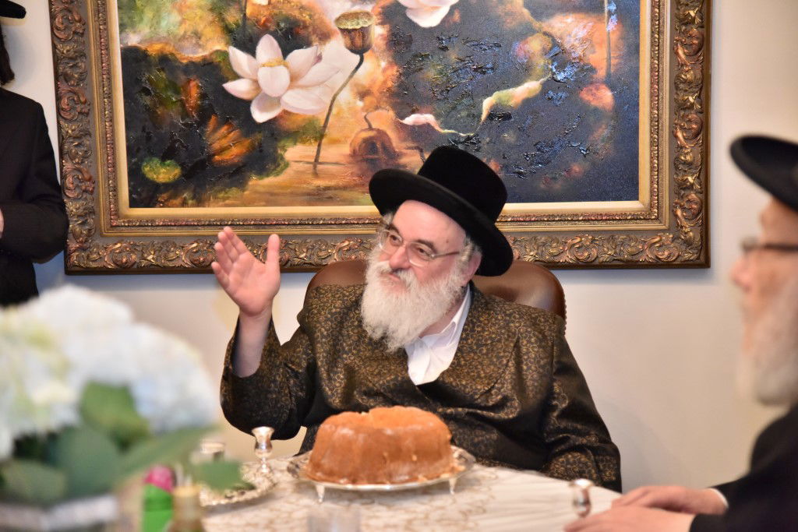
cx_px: 399
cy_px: 266
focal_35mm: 85
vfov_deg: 16.1
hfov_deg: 23.9
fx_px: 1884
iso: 4000
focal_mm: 85
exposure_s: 1/125
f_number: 4
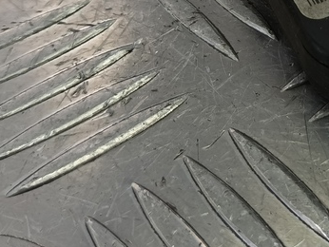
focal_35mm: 68
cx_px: 393
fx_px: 647
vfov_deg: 19.7
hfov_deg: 25.6
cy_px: -84
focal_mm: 4.11
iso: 108
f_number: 1.6
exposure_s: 1/100
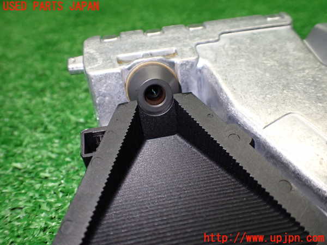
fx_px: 283
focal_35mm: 30
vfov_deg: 46.8
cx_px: 164
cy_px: 122
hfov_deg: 60.0
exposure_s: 1/125
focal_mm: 5.4
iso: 320
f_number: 2.3
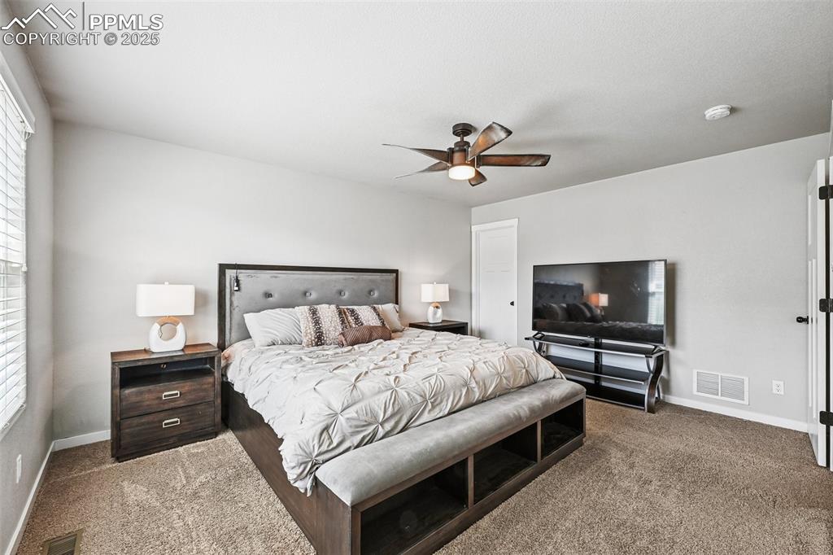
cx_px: 416
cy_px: 278
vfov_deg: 77.3
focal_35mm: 15
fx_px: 347
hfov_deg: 100.4
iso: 800
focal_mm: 15
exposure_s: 1/15
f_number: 11
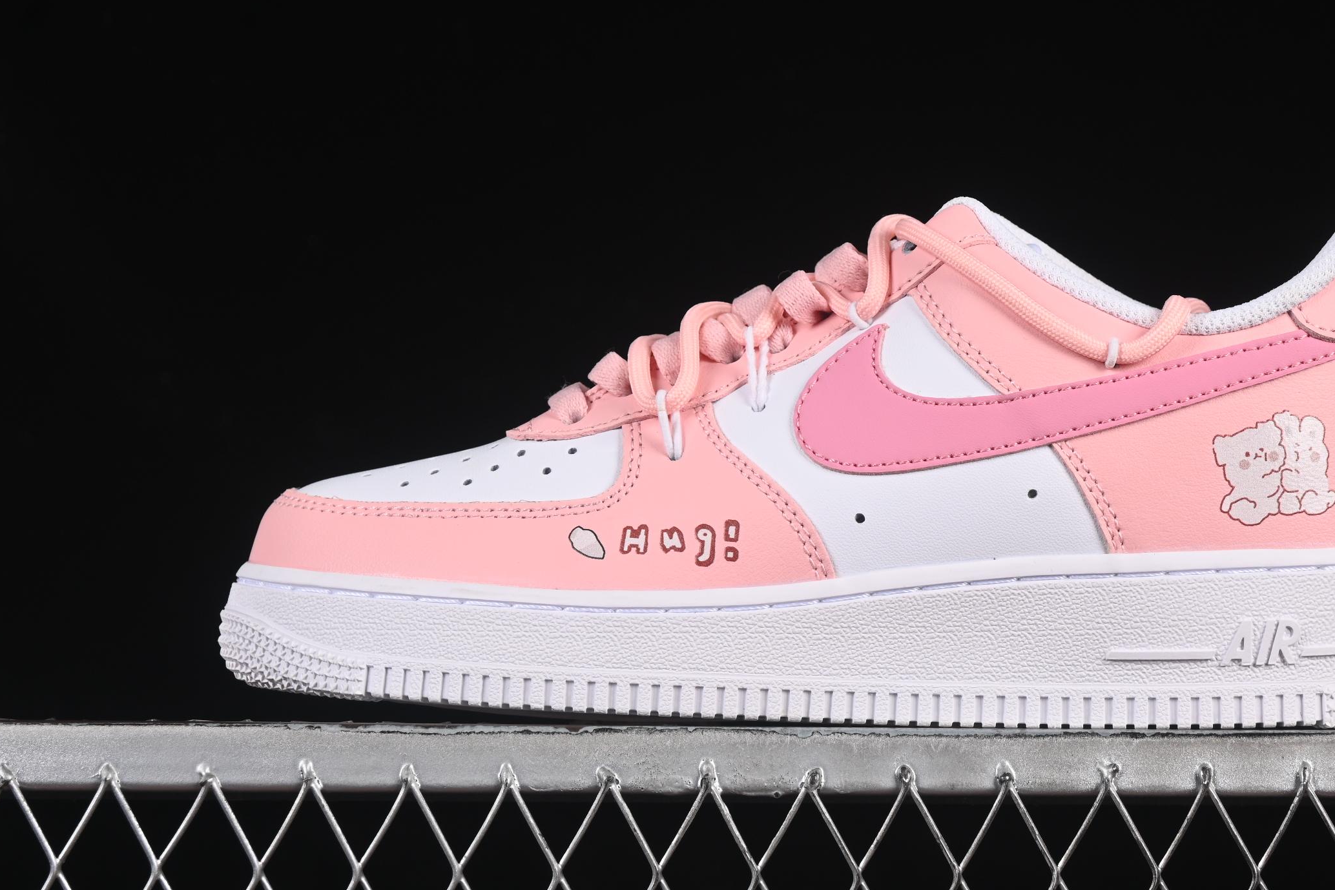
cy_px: 354
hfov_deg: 20.2
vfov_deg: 13.5
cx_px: 829
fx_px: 3745
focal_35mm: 101
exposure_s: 1/80
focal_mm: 50
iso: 160
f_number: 8
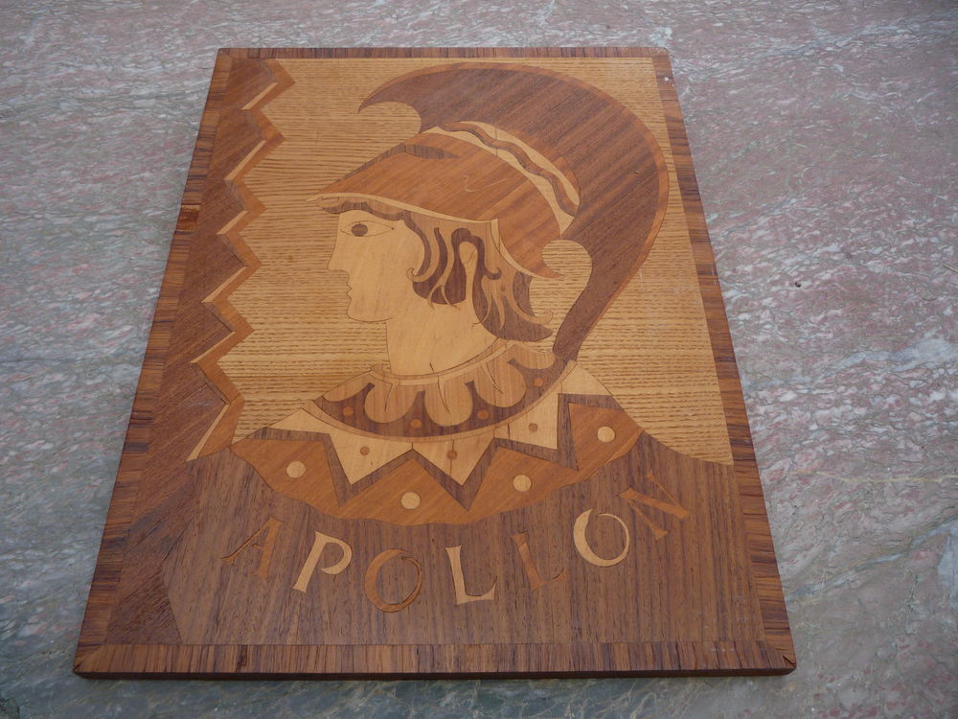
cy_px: 360
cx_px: 479
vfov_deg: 46.8
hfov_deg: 60.0
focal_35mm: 30
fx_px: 830
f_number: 4
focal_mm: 5.2
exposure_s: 1/250
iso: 100
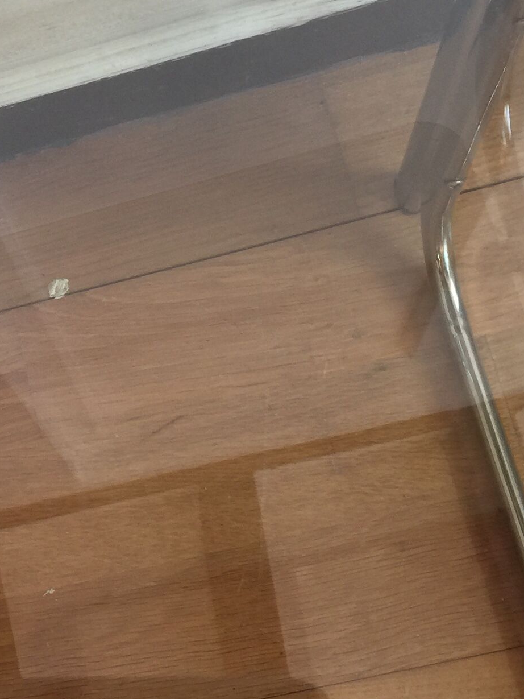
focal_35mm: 77
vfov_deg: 25.3
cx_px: -93
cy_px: 341
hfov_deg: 18.2
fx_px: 1554
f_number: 2.2
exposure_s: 1/33
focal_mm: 4.15
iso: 32
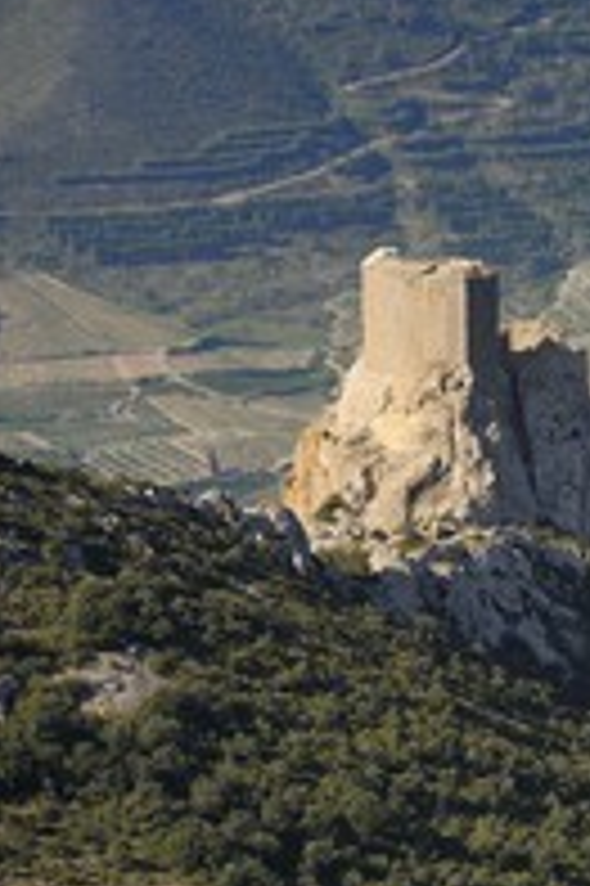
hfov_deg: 3.2
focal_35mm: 427
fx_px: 10515
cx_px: 833
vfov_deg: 4.8
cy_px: 360
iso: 400
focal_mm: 200
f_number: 7.1
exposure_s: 1/1000
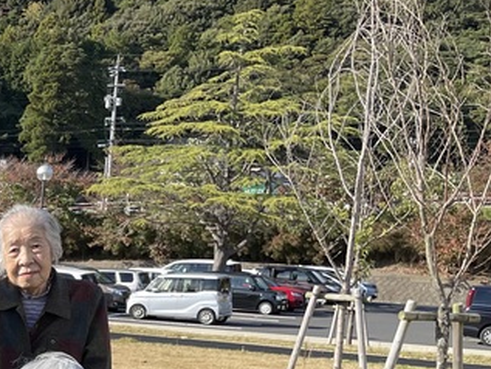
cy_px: 388
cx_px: -271
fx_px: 1164
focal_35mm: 82
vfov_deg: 17.5
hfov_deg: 20.1
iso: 32
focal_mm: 4.2
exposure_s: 1/1304
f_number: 1.6
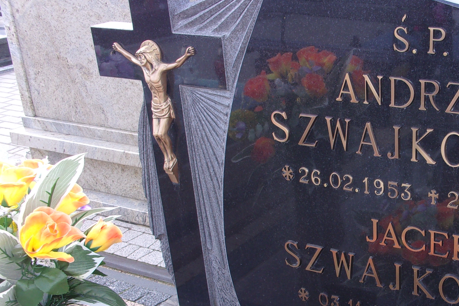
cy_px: 233
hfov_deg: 37.4
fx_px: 650
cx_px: 370
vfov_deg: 26.1
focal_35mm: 51
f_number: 3.9
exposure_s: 1/100
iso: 80
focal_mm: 5.1
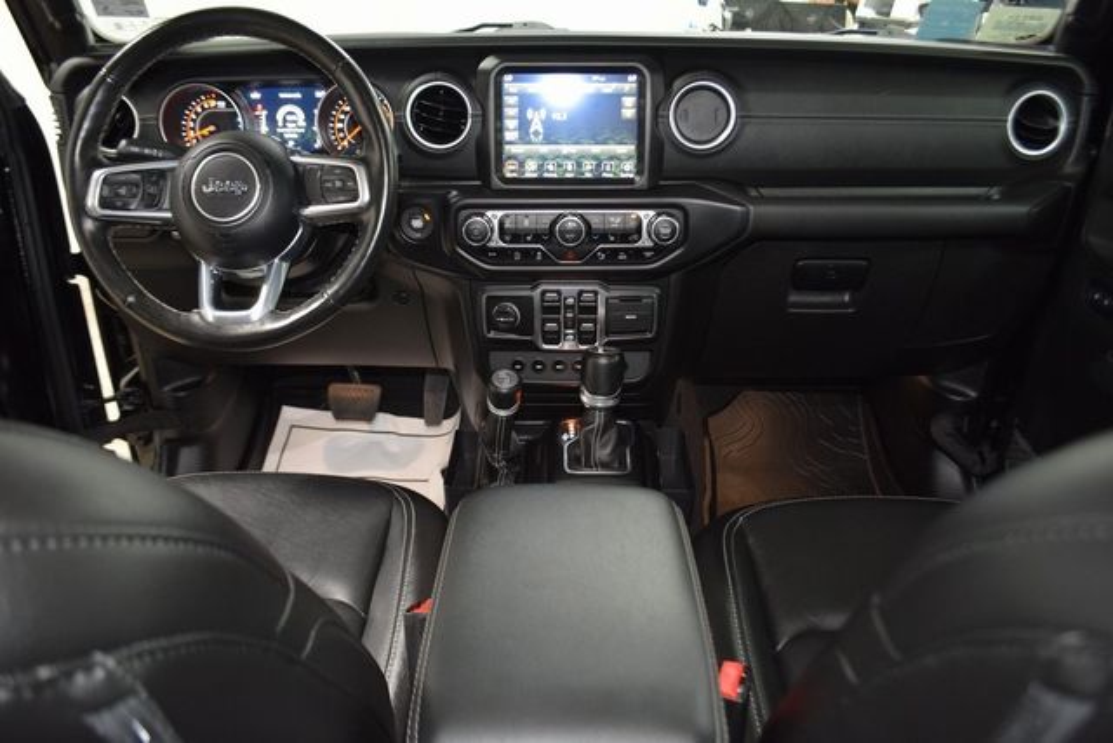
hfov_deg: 67.4
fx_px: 835
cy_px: 372
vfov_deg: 48.0
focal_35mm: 27
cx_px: 556
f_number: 3.5
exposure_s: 1/30
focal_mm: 18
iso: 1600
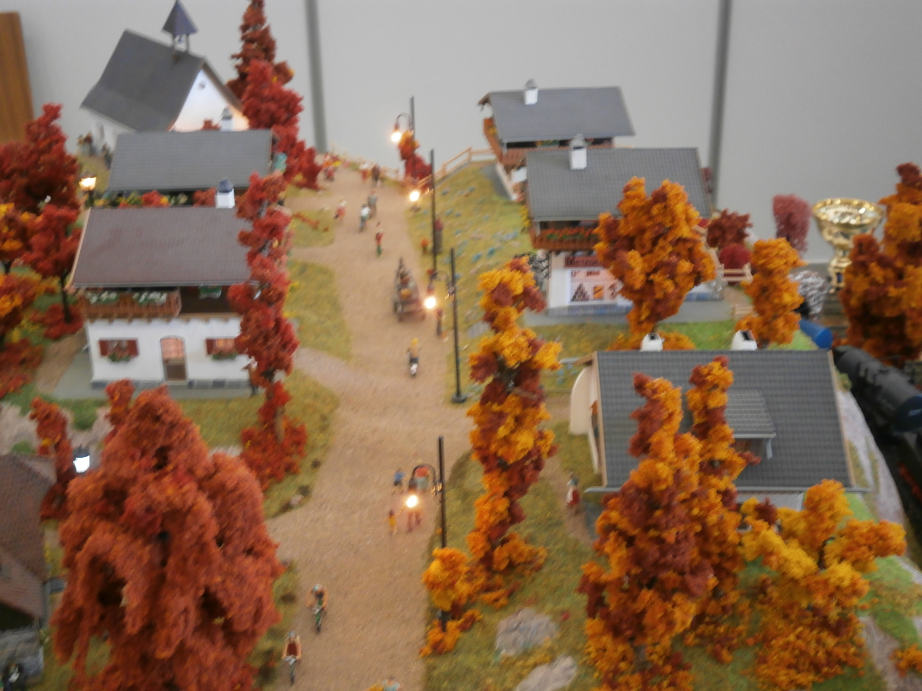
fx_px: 1252
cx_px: 461
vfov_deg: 30.9
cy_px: 346
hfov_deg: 40.4
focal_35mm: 47
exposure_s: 1/10
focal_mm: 8.3
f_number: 3.4
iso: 200
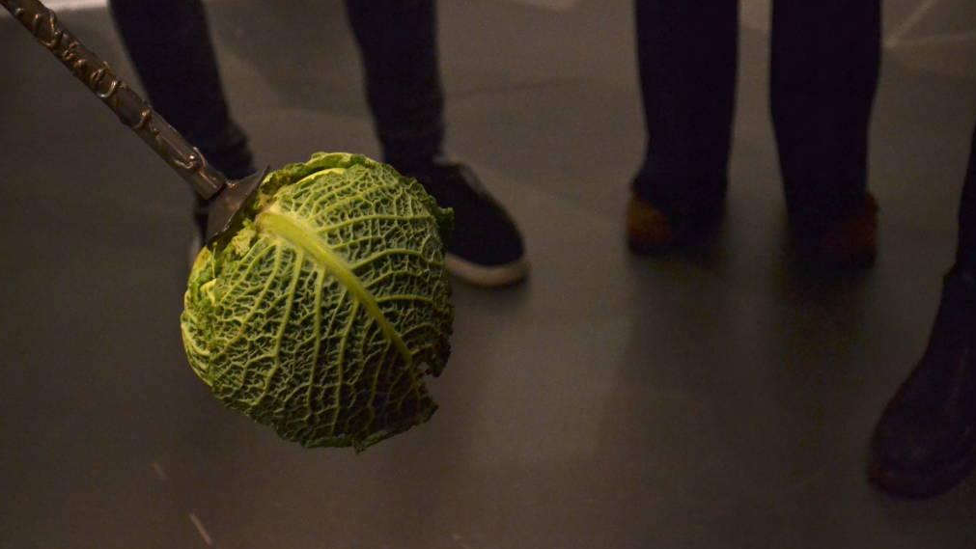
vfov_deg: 13.8
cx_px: 487
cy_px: 266
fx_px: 2266
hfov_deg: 24.3
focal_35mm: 88
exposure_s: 1/60
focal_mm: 55
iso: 1600
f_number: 5.6
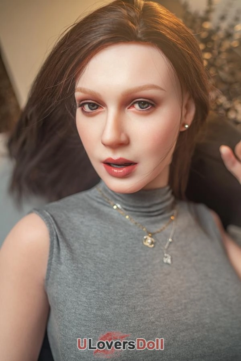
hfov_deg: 37.9
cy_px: 180
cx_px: 120
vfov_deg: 54.4
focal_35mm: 35
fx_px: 351
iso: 100
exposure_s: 1/125
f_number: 2
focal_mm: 35
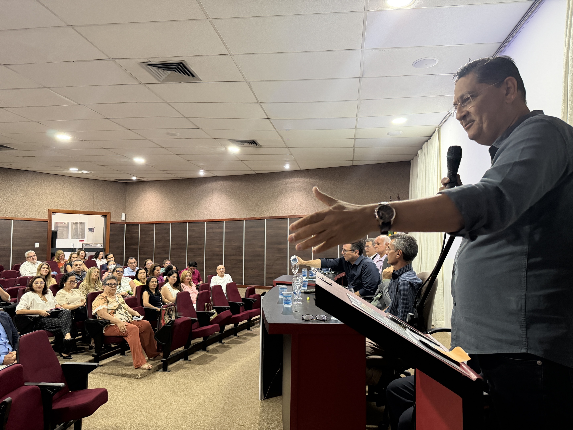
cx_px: 286
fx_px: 397
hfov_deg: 71.6
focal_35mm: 24
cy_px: 215
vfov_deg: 56.8
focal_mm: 6.76
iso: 640
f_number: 1.78
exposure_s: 1/40
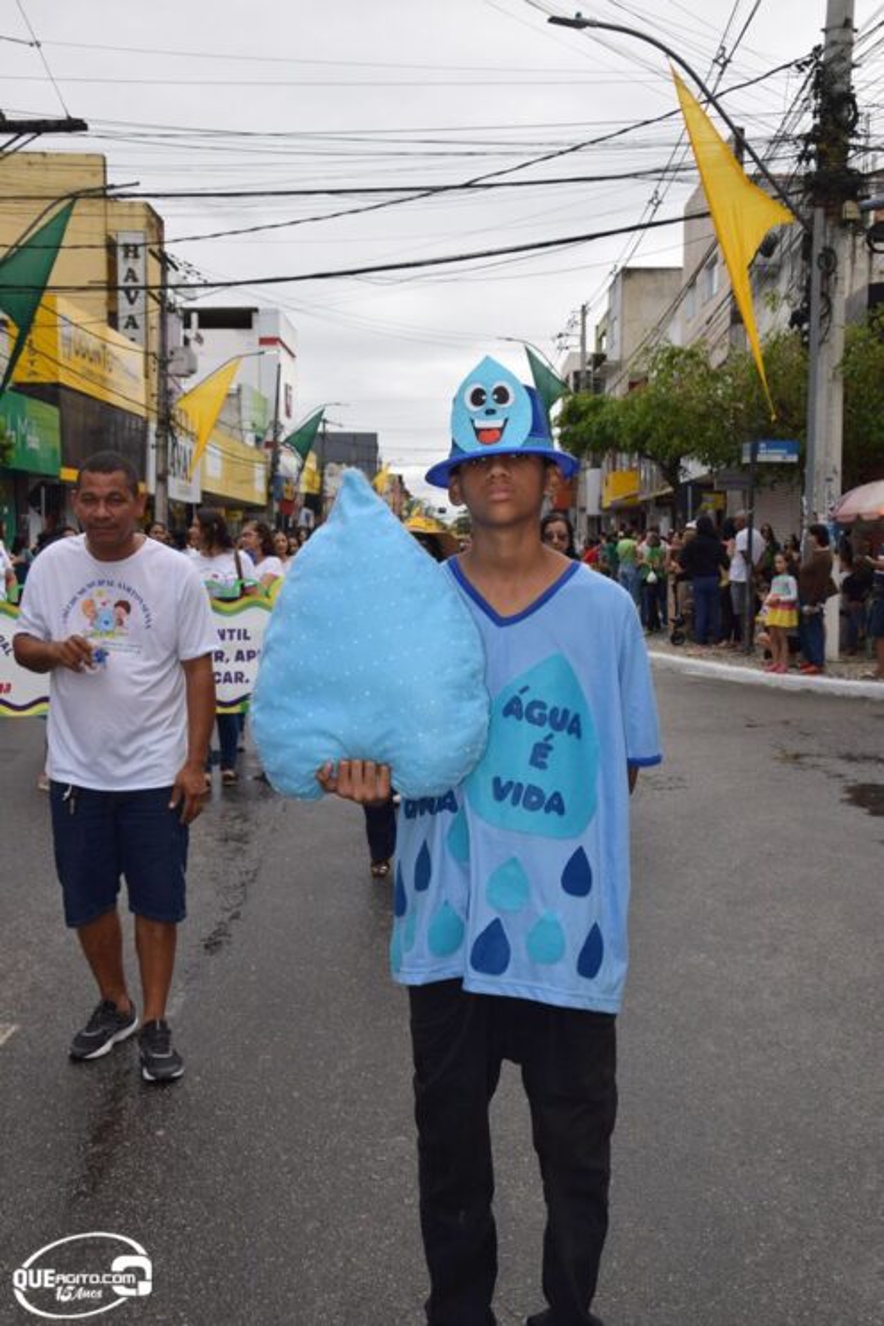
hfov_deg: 34.2
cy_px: 663
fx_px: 1436
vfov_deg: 49.5
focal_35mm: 39
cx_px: 442
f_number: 9
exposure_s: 1/200
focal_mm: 26
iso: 100
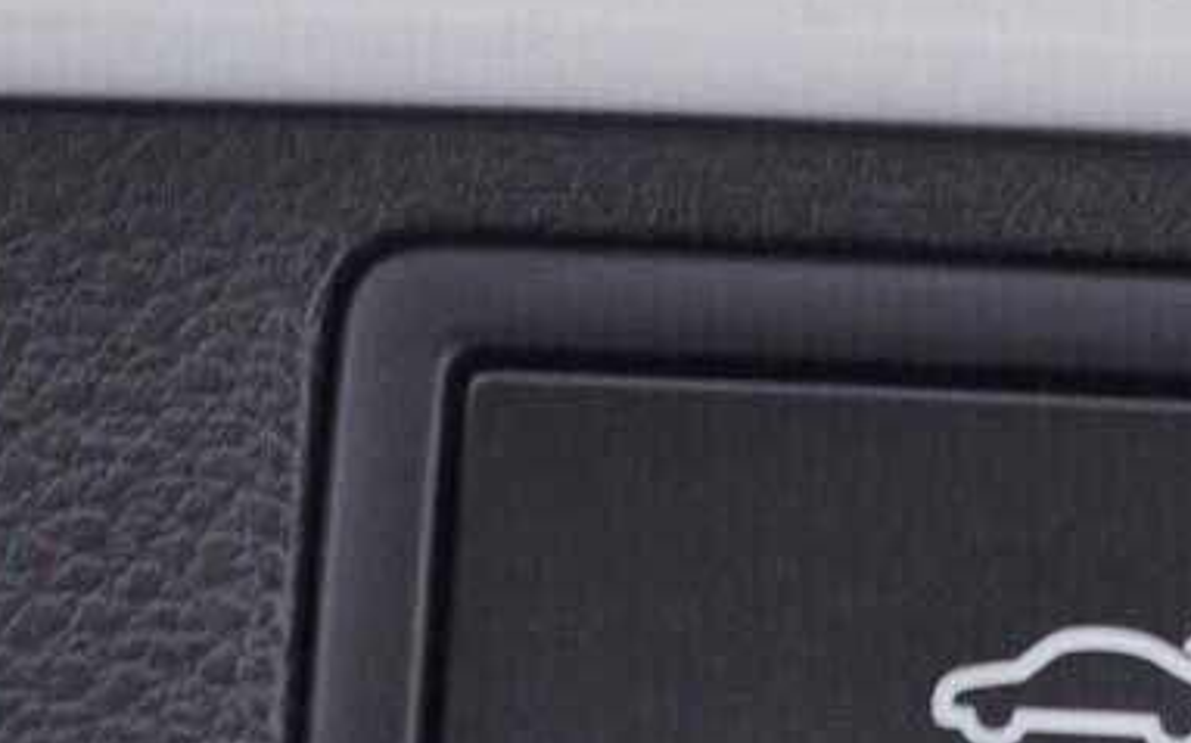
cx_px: 1051
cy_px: 432
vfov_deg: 9.5
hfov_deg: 15.0
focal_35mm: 138
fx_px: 4477
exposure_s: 1/40
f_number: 2.8
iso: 160
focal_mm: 24
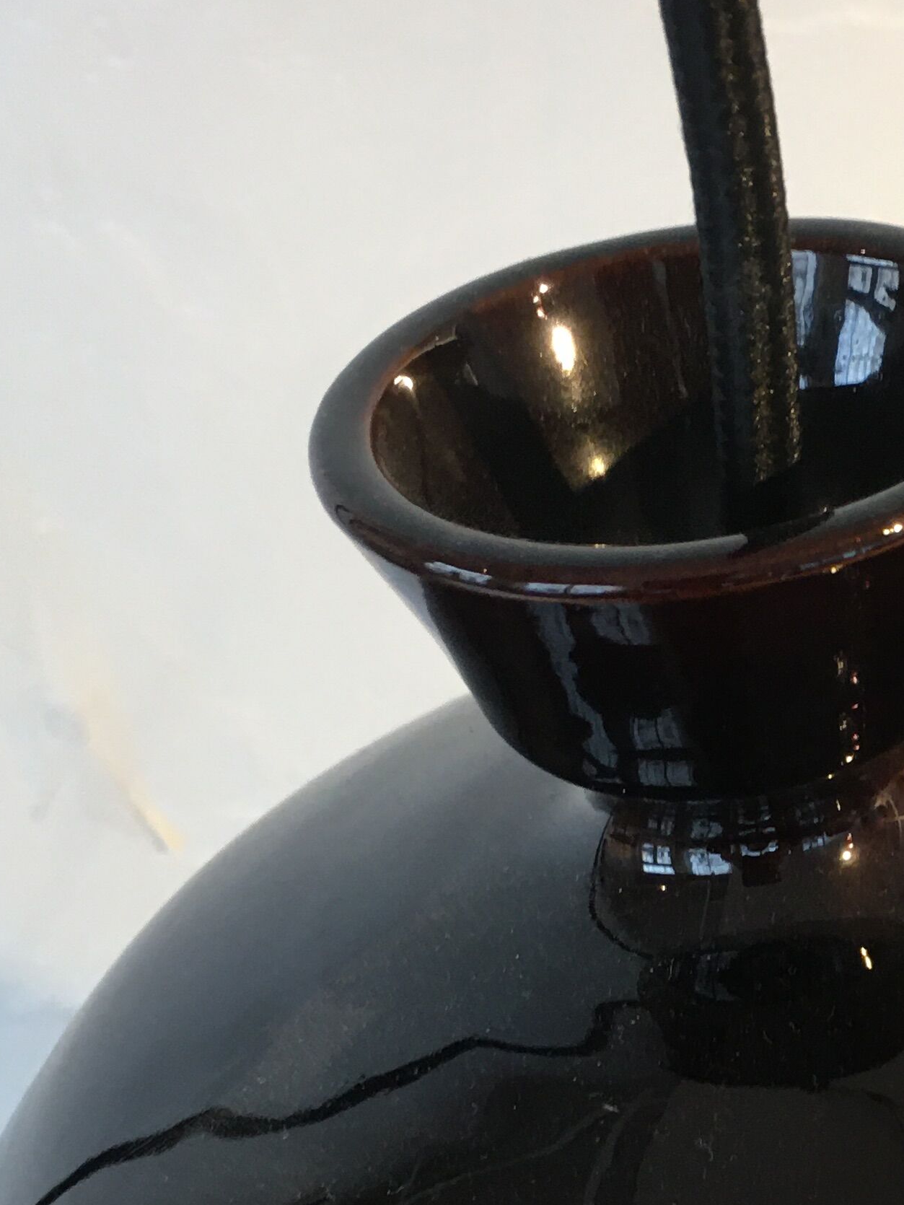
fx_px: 2437
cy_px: 967
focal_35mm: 70
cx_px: 970
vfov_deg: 27.2
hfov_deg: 20.2
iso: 50
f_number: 2.2
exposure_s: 1/17
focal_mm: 4.15
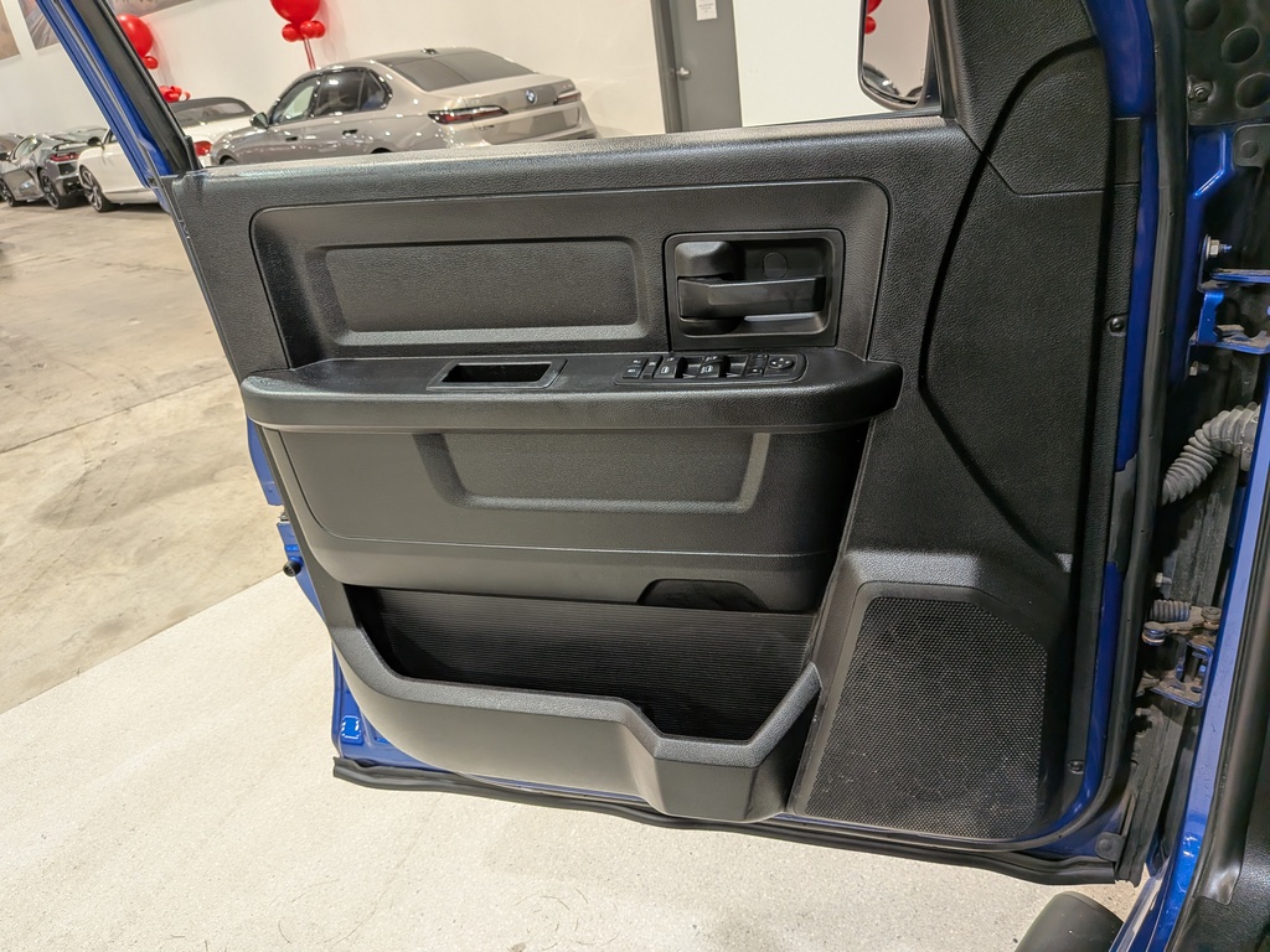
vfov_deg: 56.8
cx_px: 635
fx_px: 881
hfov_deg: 71.6
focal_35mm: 24
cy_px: 476
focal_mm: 4.53
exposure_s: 1/100
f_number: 1.7
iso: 107
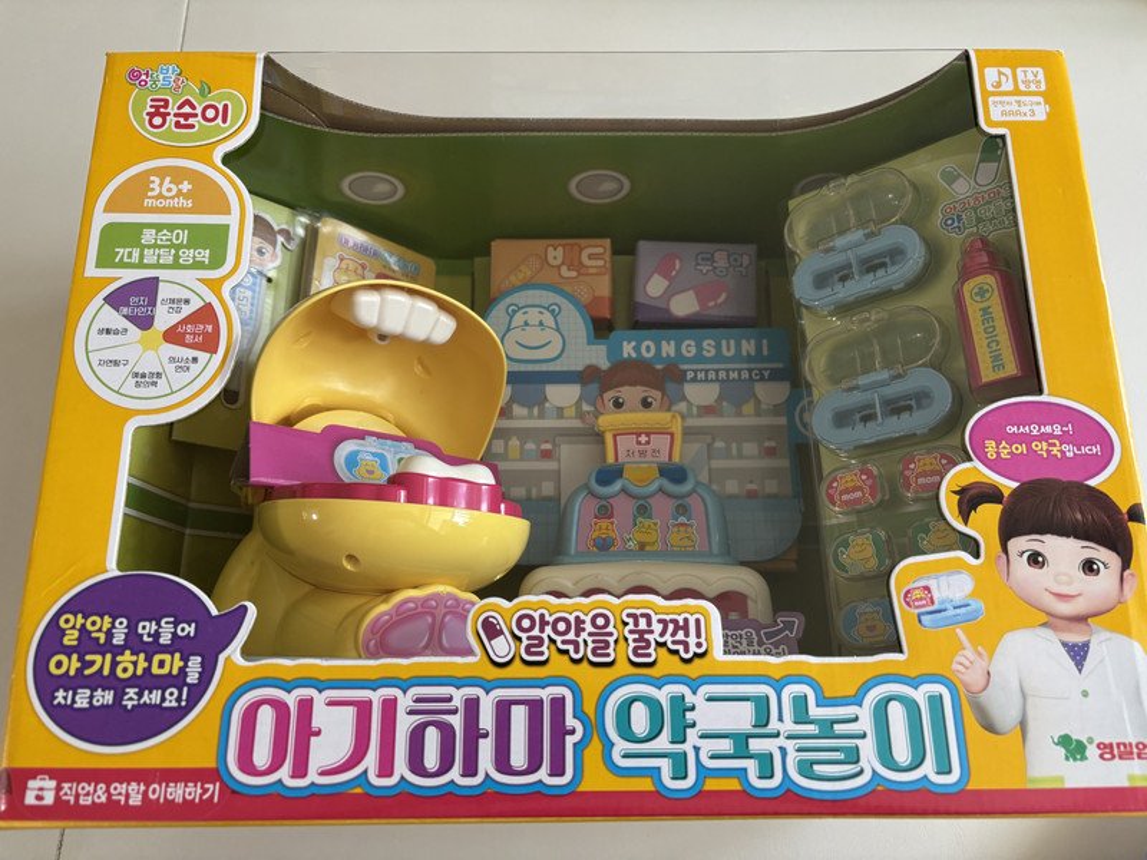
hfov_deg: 67.3
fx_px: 862
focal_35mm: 26
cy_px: 430
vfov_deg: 53.1
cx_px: 574
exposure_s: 1/60
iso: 125
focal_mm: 5.96
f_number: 1.6
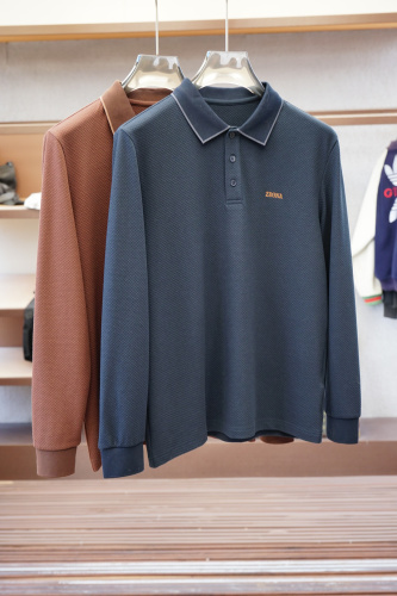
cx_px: 198
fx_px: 770
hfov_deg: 28.9
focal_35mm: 46
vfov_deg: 42.3
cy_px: 298
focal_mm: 31
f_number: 4
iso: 500
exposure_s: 1/125
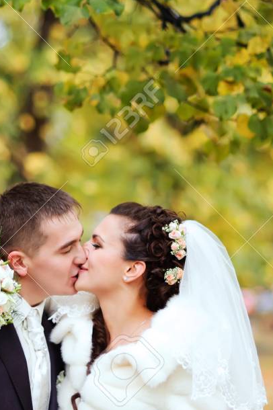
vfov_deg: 11.4
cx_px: 100
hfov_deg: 7.6
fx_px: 2061
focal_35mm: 181
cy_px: 242
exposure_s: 1/1250
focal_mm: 85
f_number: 2
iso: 250
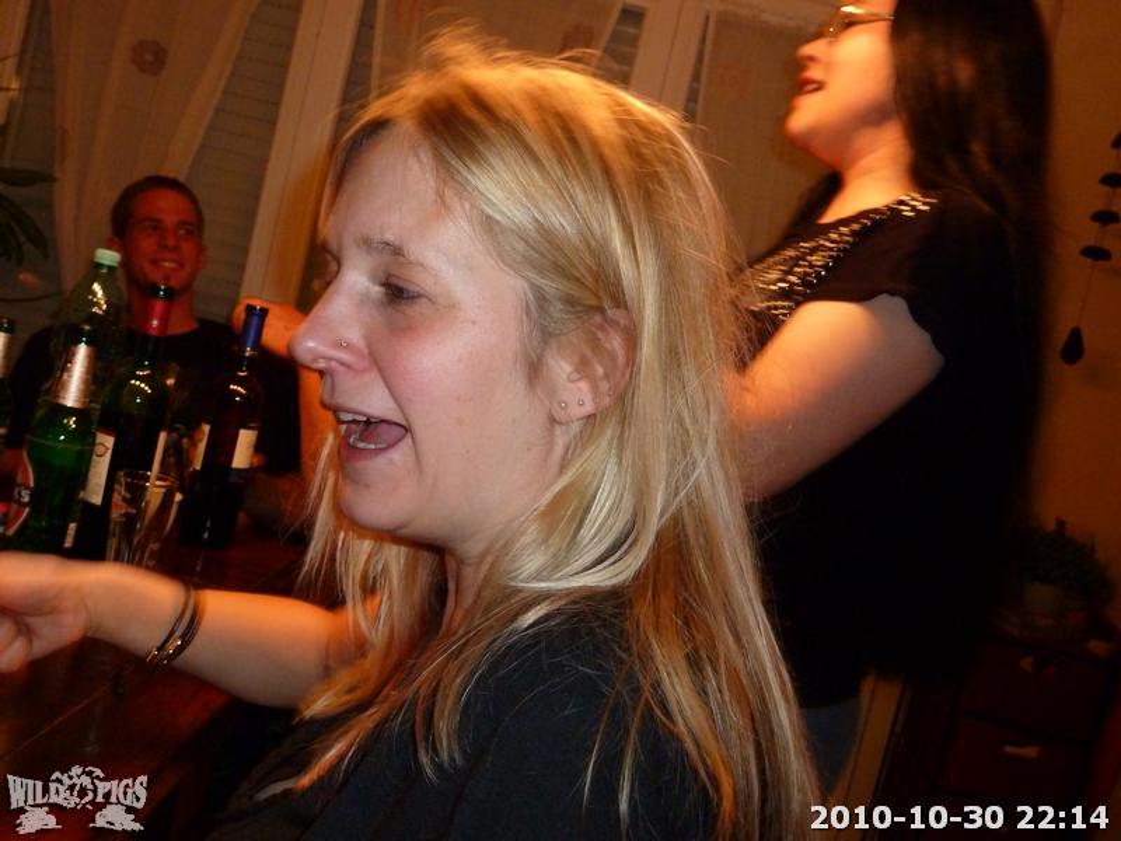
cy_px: 420
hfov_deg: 60.0
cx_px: 560
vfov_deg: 46.8
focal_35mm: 30
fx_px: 972
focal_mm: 5
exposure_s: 1/30
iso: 400
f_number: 3.4
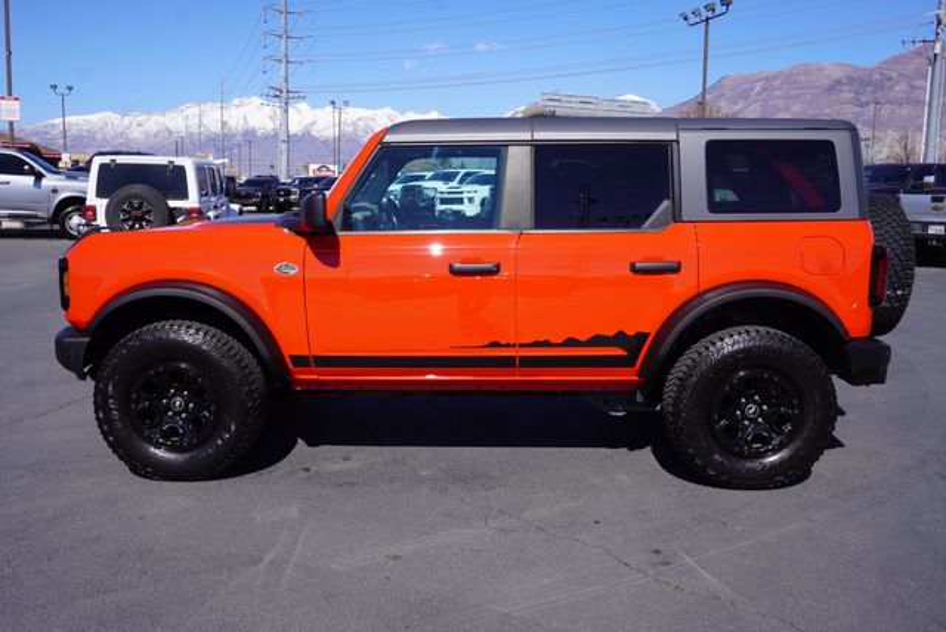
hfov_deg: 57.2
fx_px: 868
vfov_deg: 40.0
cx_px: 473
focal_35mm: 33
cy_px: 316
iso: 100
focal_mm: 22
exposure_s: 1/200
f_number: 10
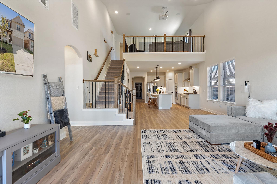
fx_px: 123
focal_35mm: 16
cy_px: 92
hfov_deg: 96.7
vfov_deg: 73.7
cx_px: 138
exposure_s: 1/2
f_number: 9
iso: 320
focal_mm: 16
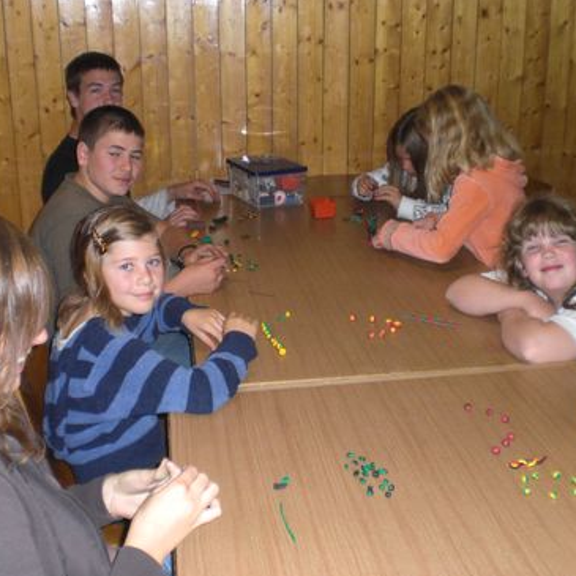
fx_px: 866
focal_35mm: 46
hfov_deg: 36.7
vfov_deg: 36.8
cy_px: 290
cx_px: 251
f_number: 3.1
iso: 200
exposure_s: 1/60
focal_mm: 6.3
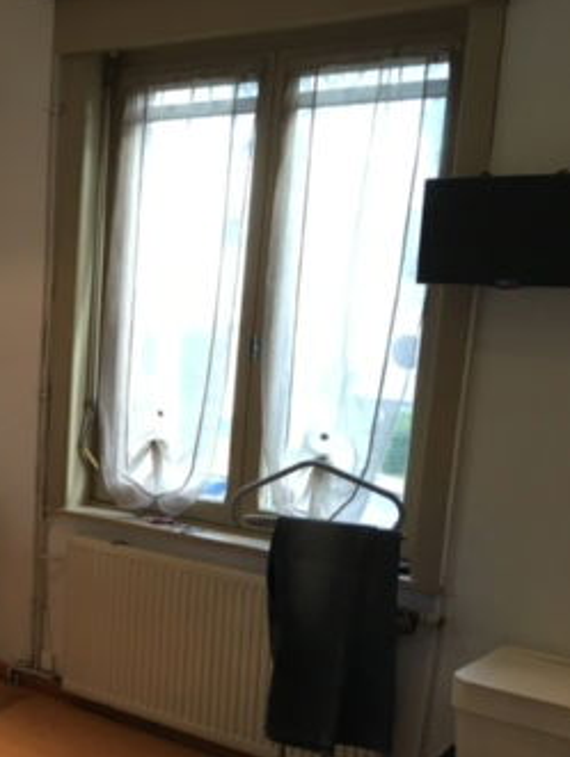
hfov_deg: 23.7
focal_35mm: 56
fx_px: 1227
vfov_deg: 34.0
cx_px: -128
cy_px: 503
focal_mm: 4.15
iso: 40
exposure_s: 1/33
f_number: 2.2
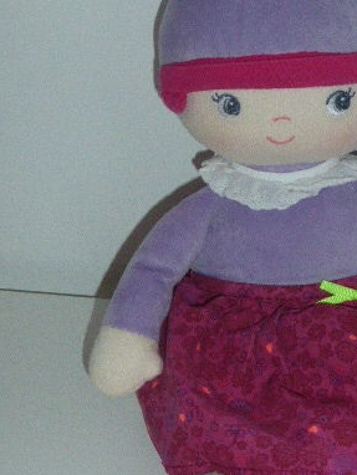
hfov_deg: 19.0
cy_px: 290
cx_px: 276
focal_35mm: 77
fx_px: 1058
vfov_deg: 25.3
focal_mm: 7.9
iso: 640
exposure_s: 1/125
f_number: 4.1
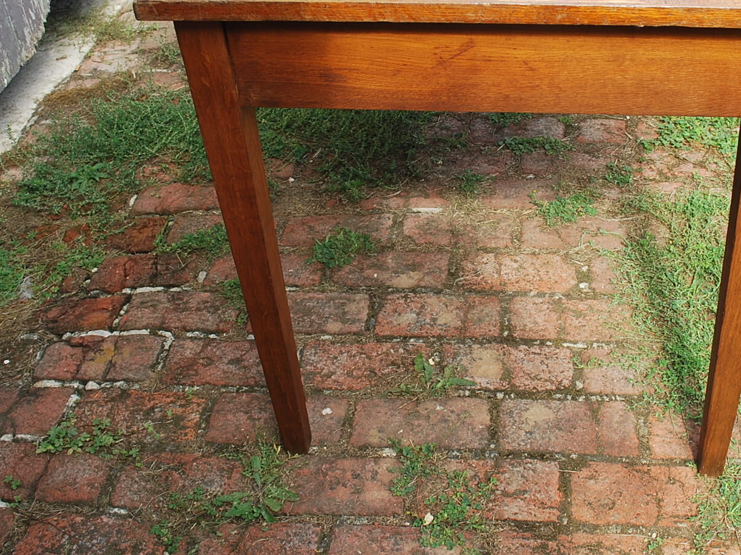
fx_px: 985
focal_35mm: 46
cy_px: 208
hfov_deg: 41.0
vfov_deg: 31.4
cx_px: 456
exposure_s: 1/125
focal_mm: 20
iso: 160
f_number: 5.6
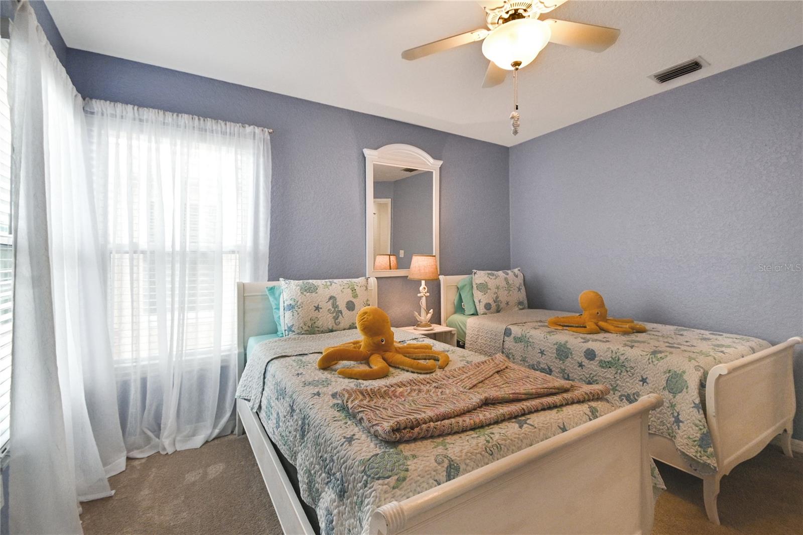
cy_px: 268
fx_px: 334
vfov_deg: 77.3
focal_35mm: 15
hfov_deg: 100.4
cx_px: 402
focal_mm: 10
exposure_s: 1/200
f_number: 7.1
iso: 1000
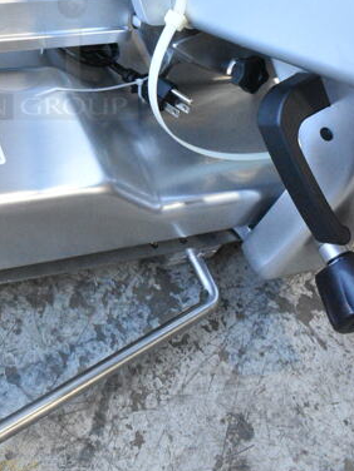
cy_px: 54
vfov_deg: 29.6
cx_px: -1
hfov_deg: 22.4
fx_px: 859
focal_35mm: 63
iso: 6400
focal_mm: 18
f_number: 10
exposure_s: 1/400
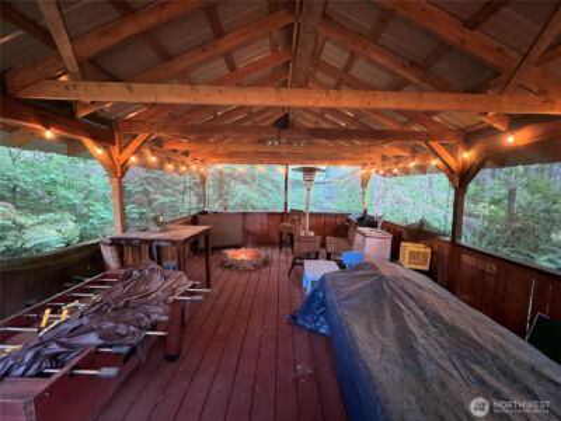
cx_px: 280
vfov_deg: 89.9
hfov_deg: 106.2
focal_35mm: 13
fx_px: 211
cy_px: 210
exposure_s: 1/40
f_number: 1.8
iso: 800
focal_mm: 1.57
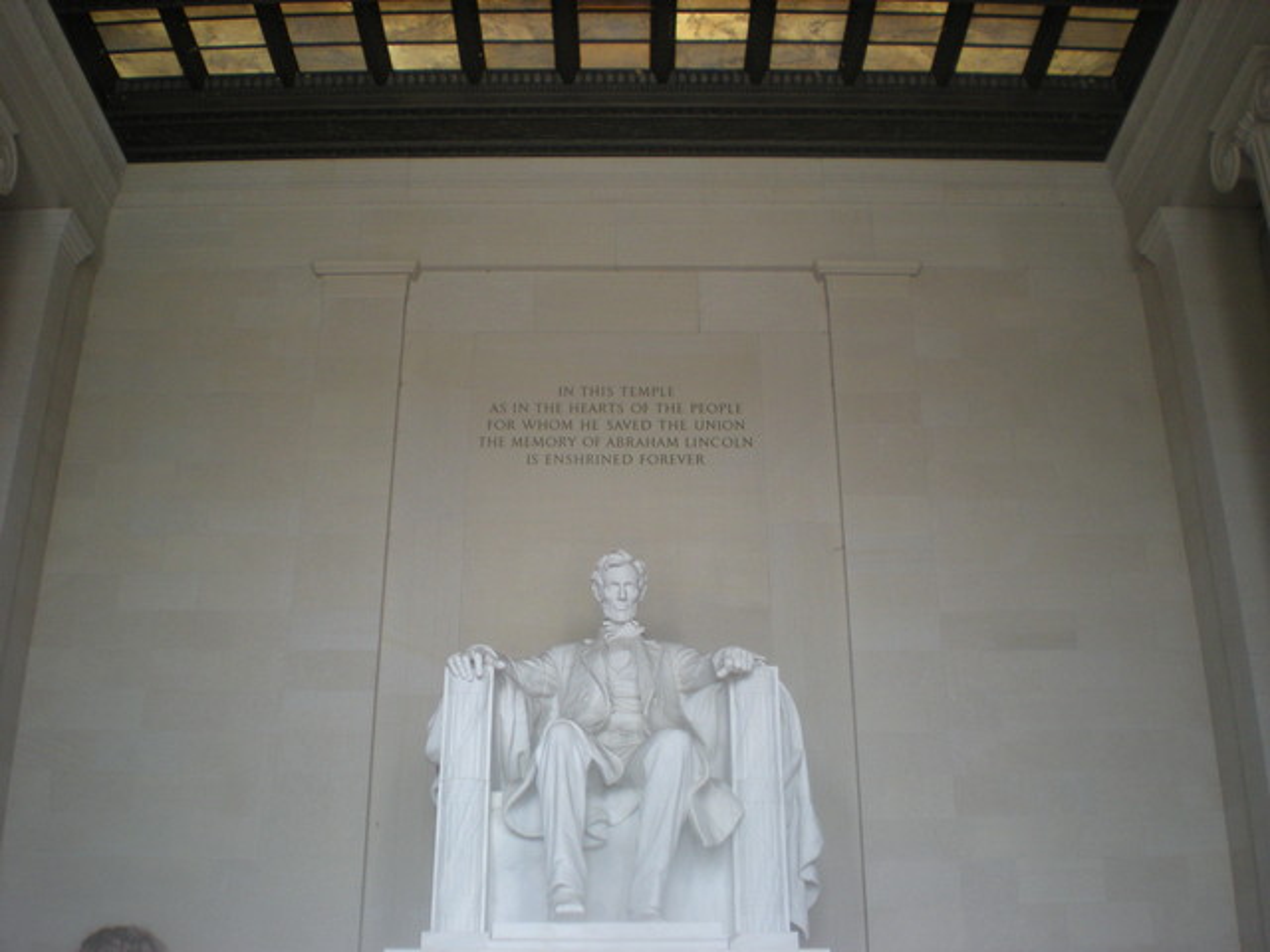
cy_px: 476
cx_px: 635
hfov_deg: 49.0
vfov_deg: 37.7
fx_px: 1394
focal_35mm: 38
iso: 176
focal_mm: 6.3
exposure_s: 1/58.7
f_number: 3.1
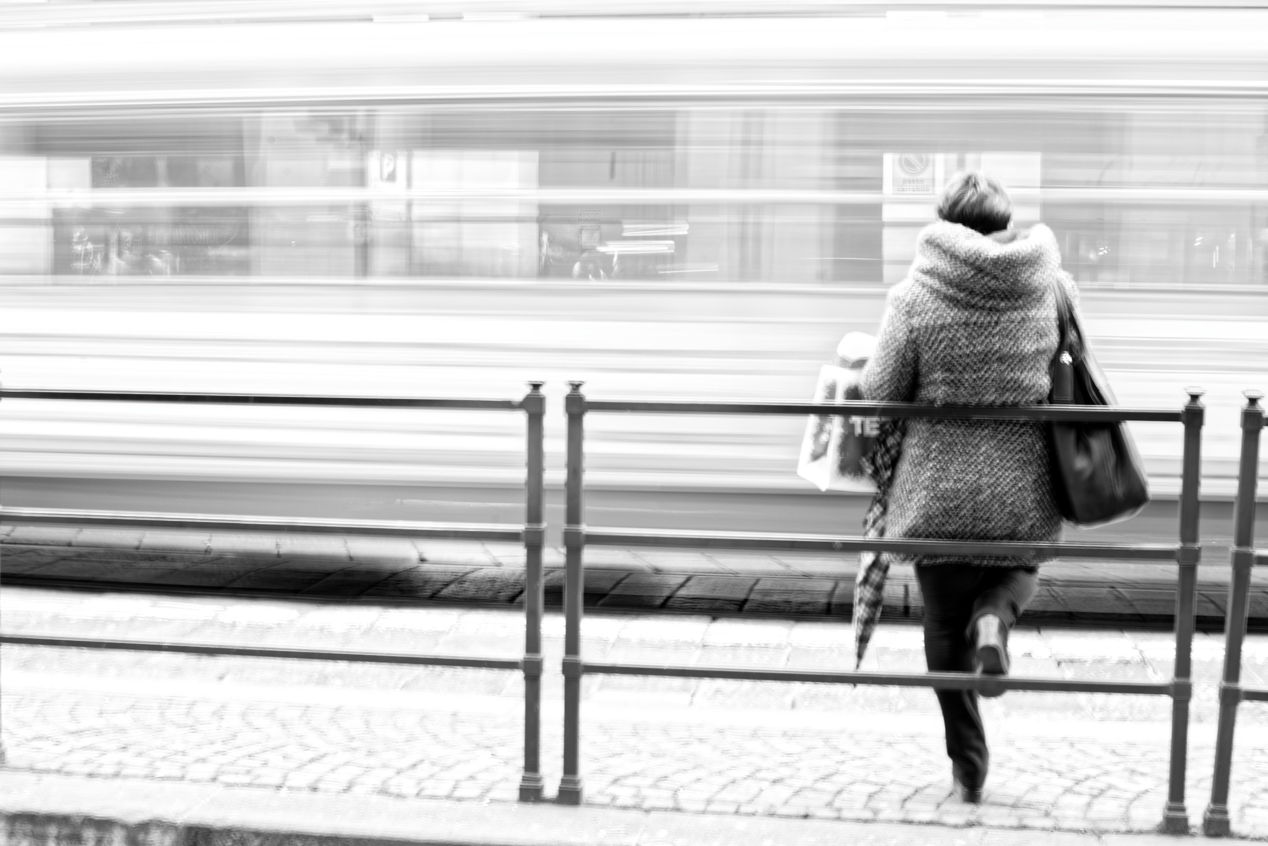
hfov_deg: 39.6
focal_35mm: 50
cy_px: 423
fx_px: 1762
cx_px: 634
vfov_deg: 27.0
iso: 100
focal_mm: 50
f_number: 11
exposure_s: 1/1.3
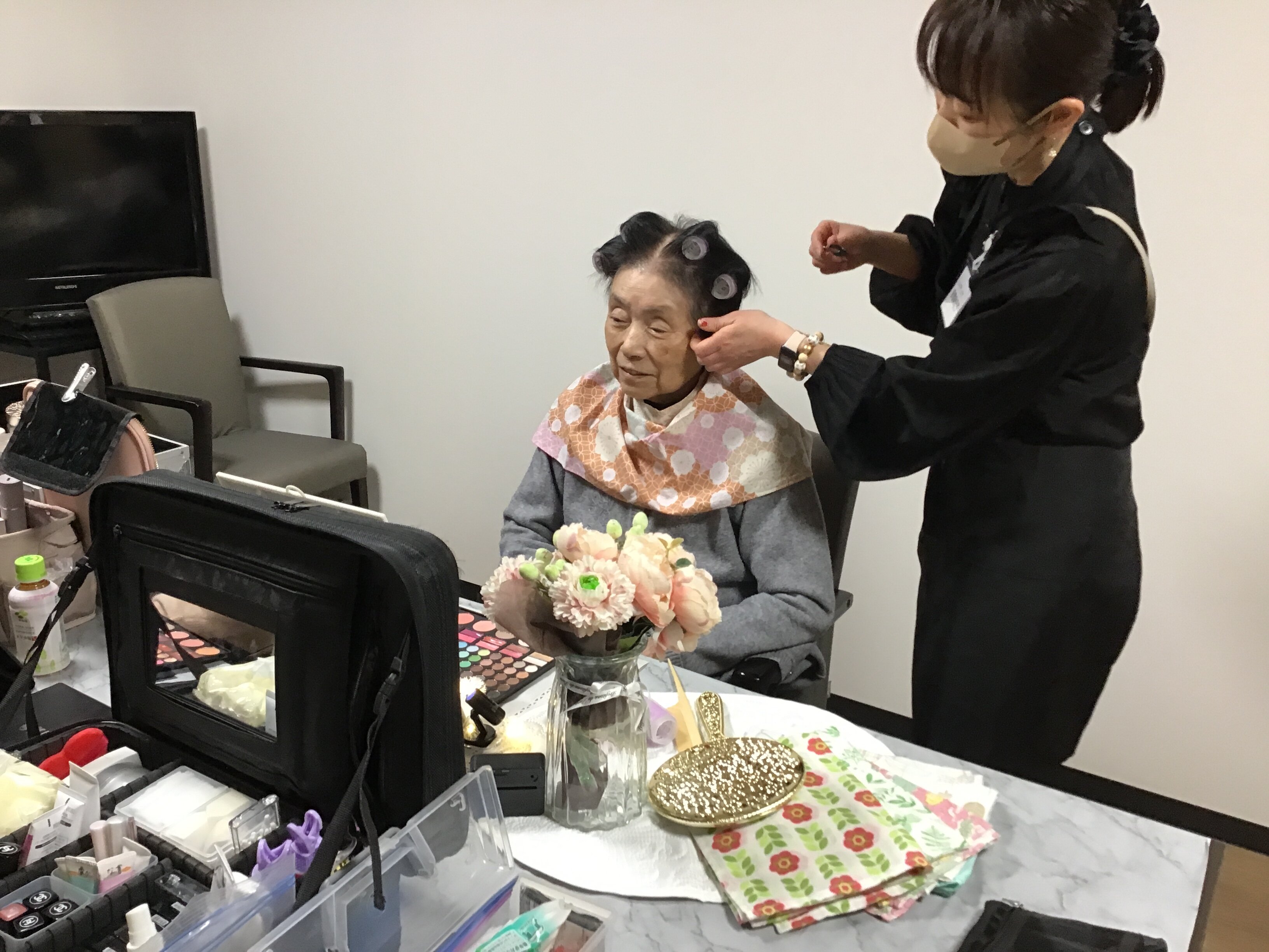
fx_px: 1136
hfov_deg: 58.4
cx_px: 634
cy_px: 476
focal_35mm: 31
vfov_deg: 45.4
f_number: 2.4
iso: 100
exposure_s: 1/30
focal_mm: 3.3
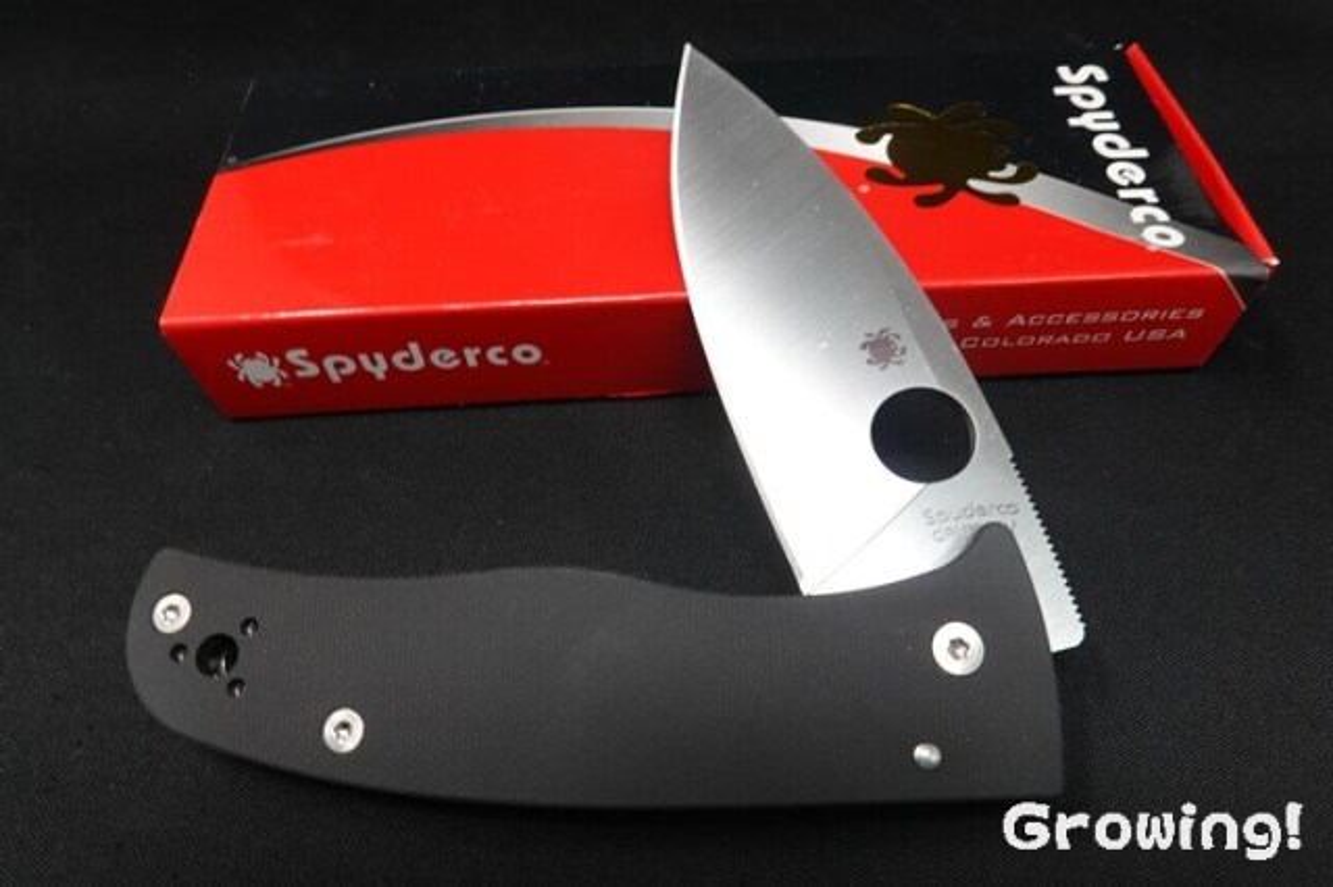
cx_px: 666
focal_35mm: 24
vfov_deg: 53.1
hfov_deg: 73.8
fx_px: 888
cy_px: 444
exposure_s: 1/30
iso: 400
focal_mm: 9
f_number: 6.3
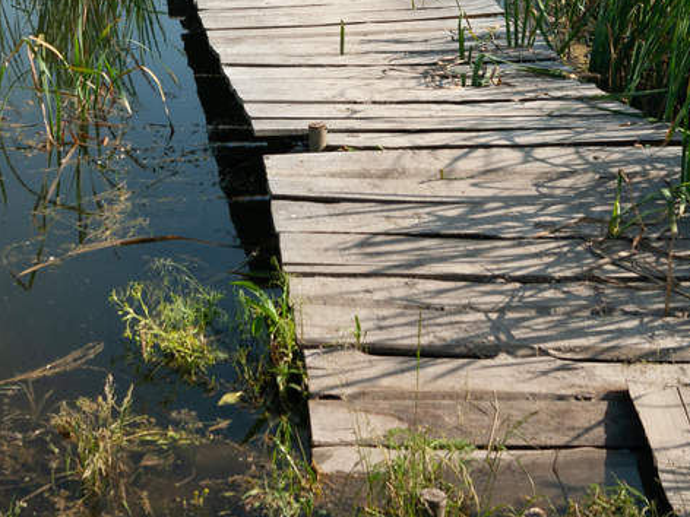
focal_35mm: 77
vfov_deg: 18.4
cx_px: 297
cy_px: -50
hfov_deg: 25.3
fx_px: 1535
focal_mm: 18
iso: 100
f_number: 5.6
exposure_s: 1/320
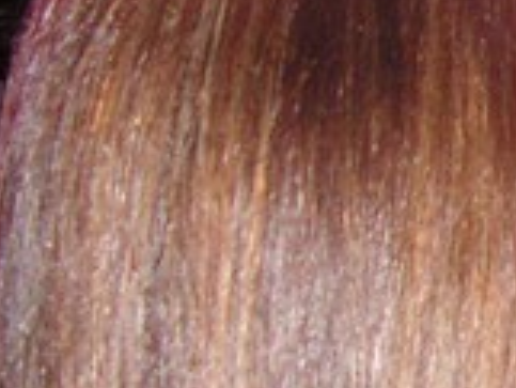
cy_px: 103
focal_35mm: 179
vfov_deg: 8.3
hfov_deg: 10.2
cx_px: 1038
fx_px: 2670
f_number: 3.2
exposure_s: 1/40
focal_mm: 6
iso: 200
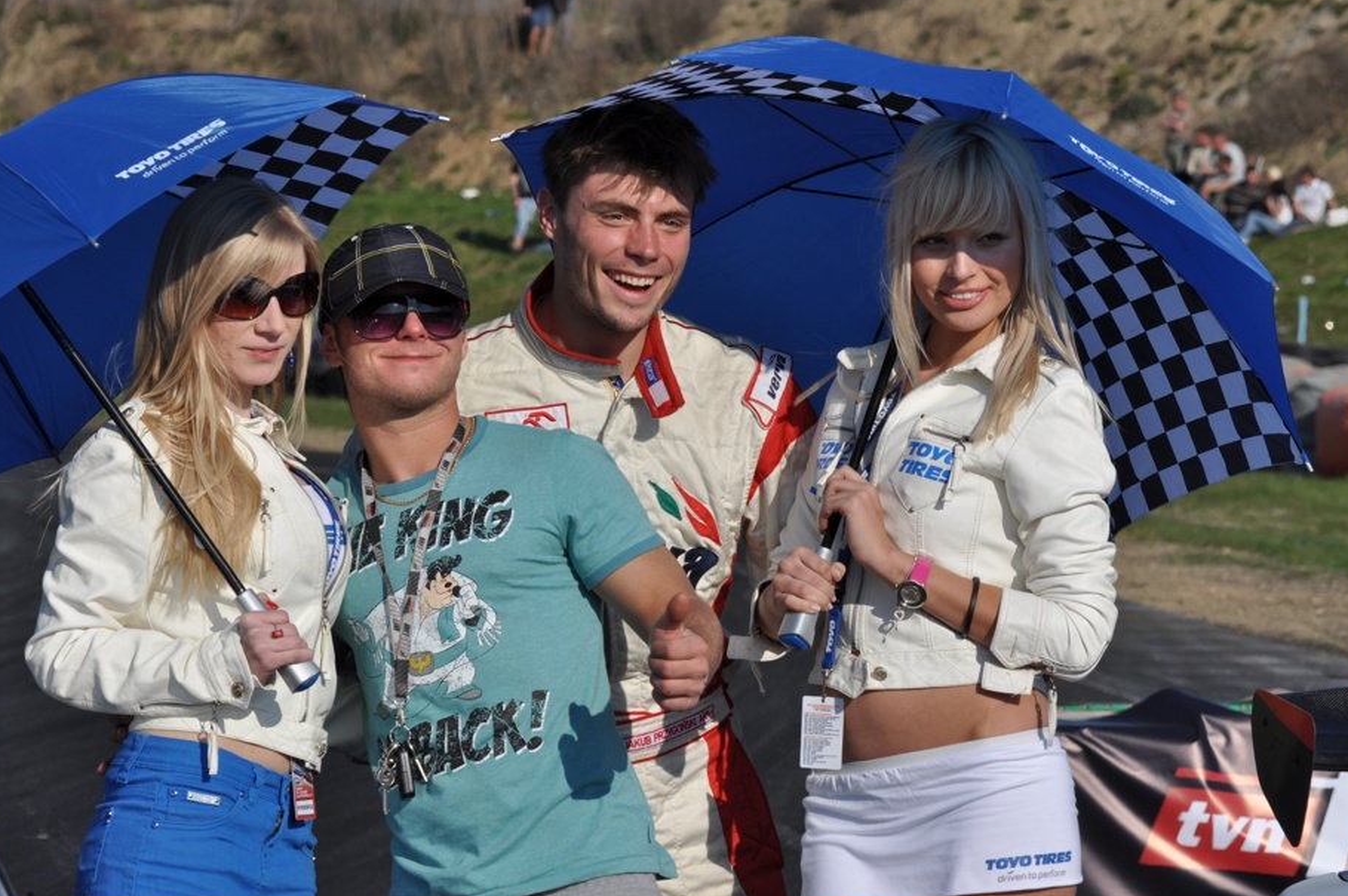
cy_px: 436
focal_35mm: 215
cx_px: 677
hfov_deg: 9.6
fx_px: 8024
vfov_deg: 6.4
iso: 200
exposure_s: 1/640
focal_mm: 135
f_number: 11
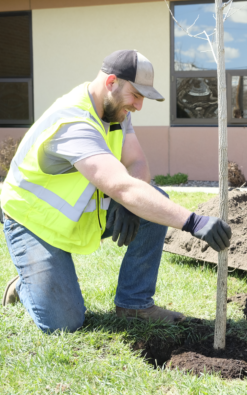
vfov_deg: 34.5
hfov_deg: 21.4
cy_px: 200
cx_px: 237
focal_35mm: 59
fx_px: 635
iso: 400
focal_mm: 25.4
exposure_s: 1/400
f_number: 4.5
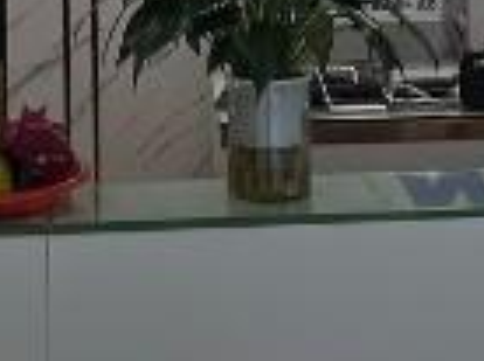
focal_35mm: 102
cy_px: -259
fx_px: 1424
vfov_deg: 13.2
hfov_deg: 19.3
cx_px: 291
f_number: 1.8
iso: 40
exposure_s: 1/100
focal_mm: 1.57
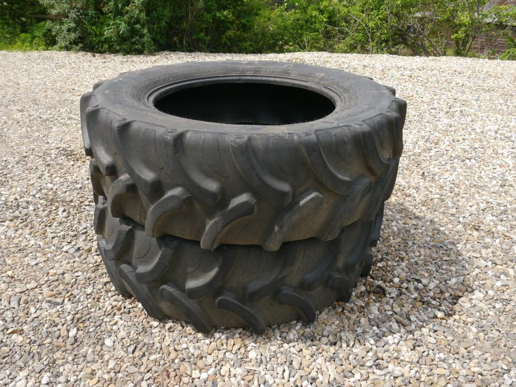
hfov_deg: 63.4
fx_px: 417
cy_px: 194
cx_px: 258
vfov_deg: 49.7
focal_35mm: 28
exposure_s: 1/400
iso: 160
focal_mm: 14
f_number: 6.3
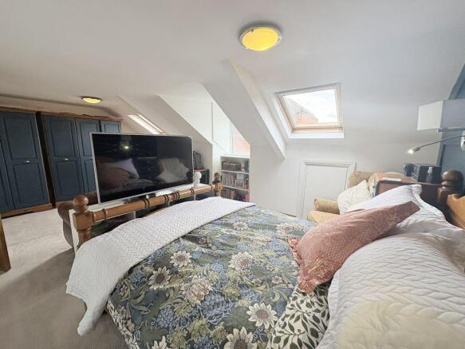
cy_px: 174
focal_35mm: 14
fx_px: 188
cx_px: 232
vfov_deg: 85.7
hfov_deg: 102.1
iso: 64
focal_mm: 2.22
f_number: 2.2
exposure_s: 1/99
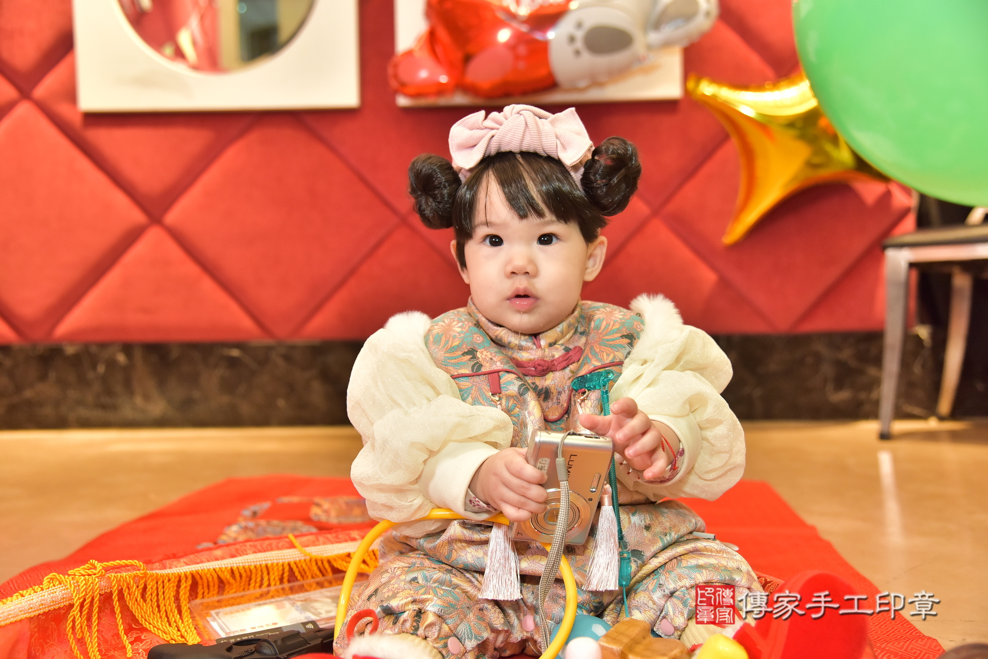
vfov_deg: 37.9
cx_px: 494
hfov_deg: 54.4
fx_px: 961
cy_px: 330
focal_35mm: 35
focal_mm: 35
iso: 2500
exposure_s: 1/160
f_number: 4
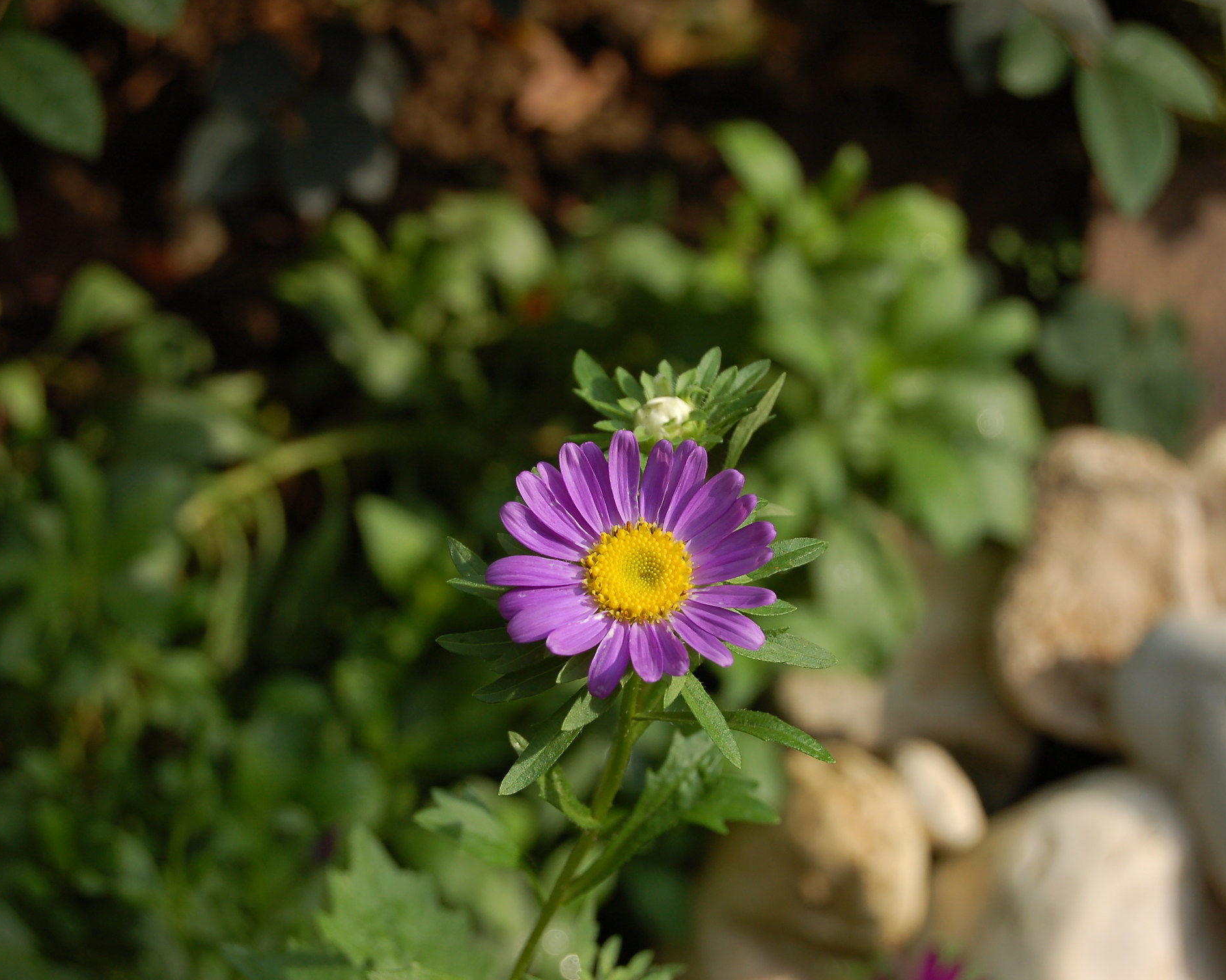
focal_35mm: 99
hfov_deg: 19.4
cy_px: 468
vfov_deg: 15.6
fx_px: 3577
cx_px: 628
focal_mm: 55
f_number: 5.6
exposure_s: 1/200
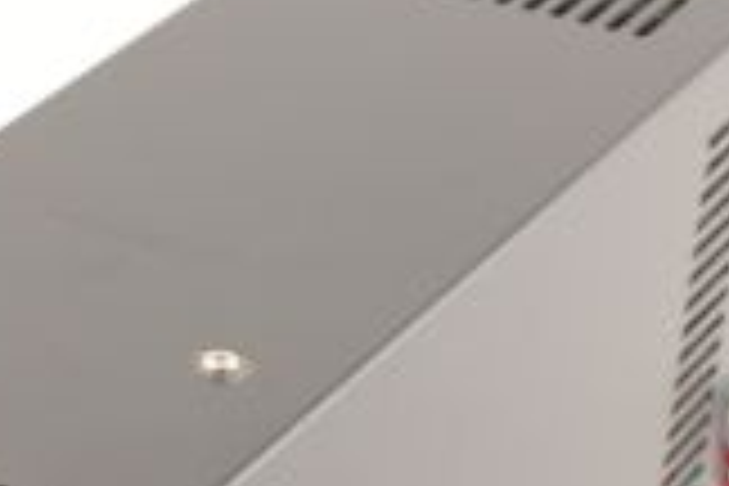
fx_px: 3746
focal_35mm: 185
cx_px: -81
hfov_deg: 11.0
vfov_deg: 7.3
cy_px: 700
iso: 1600
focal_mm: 50
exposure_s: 1/200
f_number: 10
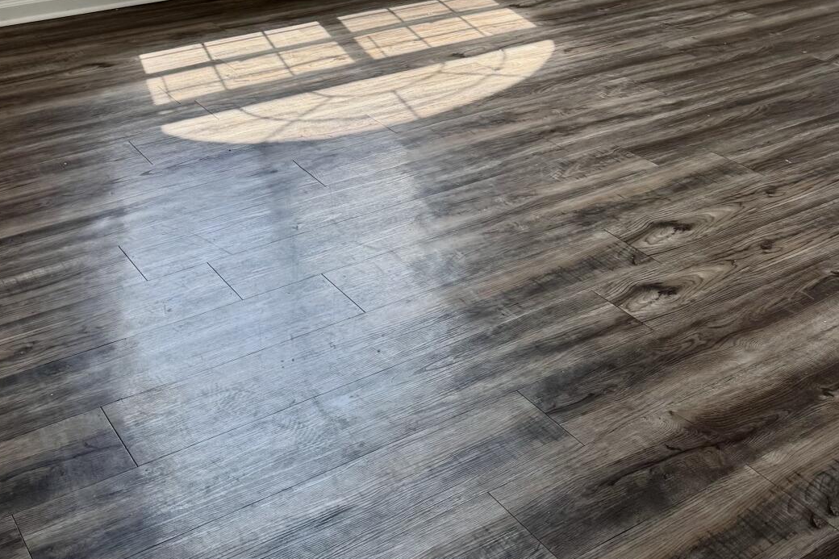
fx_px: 1118
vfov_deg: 25.6
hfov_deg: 41.0
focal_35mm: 48
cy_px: -81
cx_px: 361
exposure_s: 1/633
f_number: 1.78
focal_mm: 6.76
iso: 80
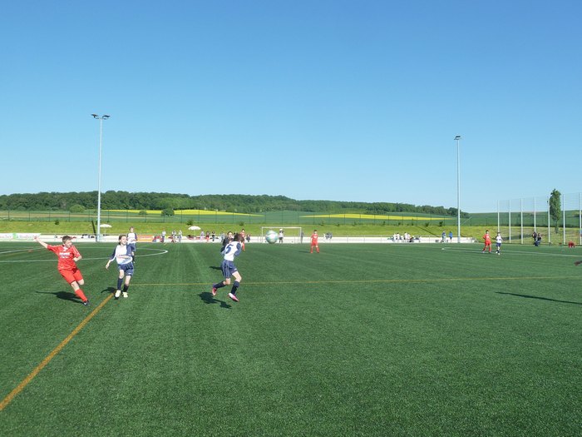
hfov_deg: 61.7
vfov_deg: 48.2
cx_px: 291
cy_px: 218
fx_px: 488
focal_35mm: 29
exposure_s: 1/500
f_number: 4
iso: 125
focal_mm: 4.7
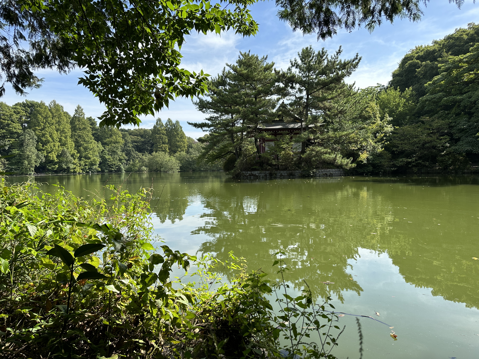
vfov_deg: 56.8
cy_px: 180
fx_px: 332
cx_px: 240
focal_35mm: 24
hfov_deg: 71.6
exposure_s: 1/1721
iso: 80
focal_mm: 6.86
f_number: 1.78
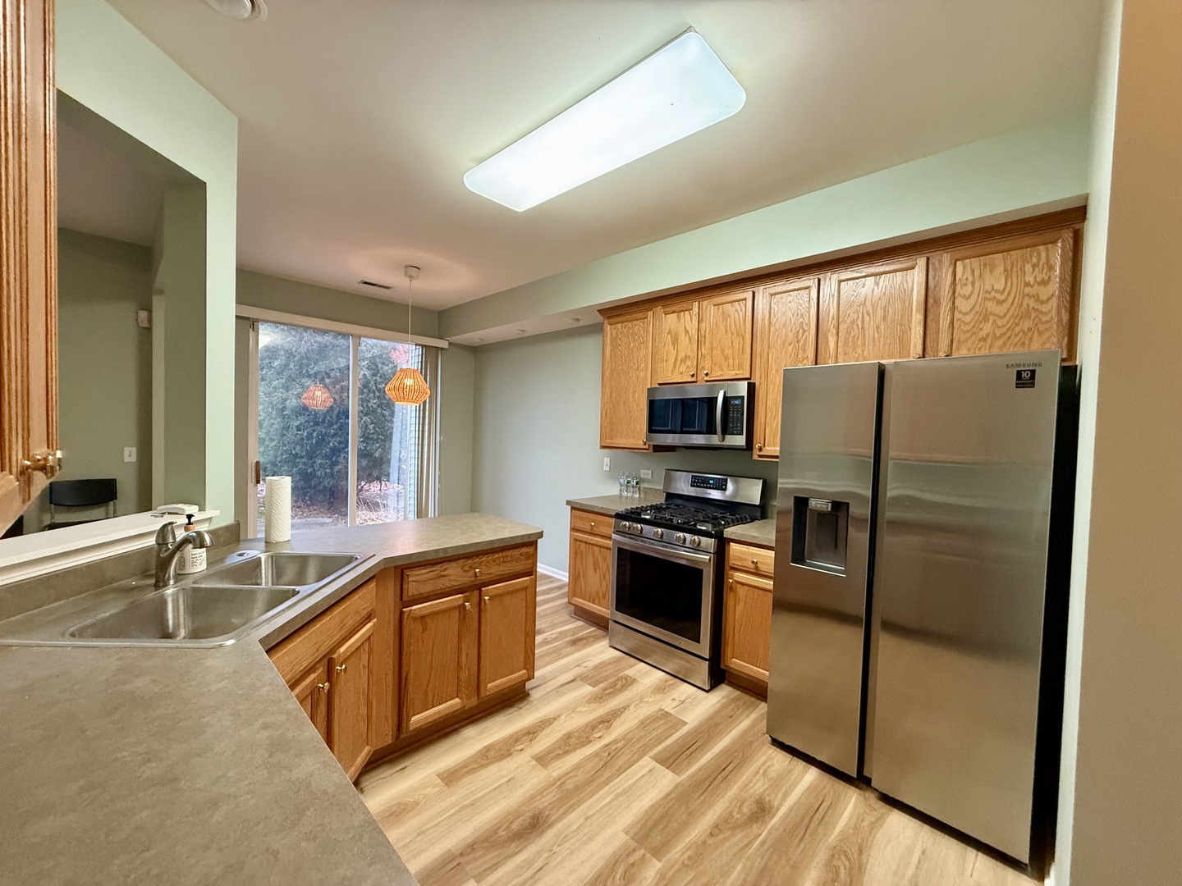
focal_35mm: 14
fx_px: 478
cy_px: 443
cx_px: 591
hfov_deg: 102.1
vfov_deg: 85.7
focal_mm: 2.22
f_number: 2.2
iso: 500
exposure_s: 1/60
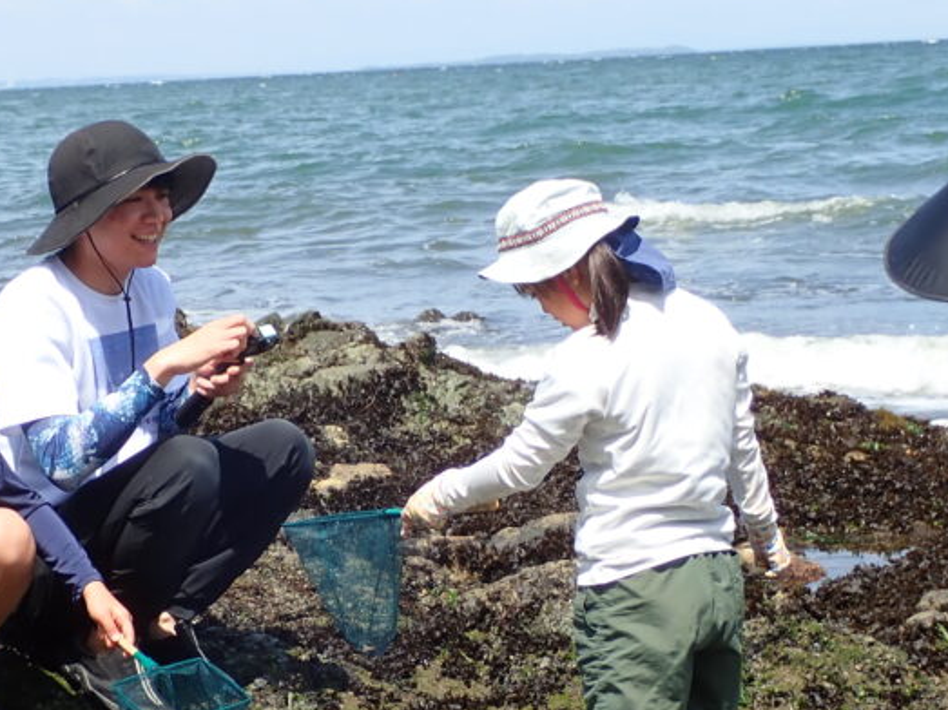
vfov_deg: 15.3
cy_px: 540
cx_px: 326
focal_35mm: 96
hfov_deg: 20.4
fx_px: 2628
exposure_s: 1/400
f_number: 4.5
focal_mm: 8.99
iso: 100
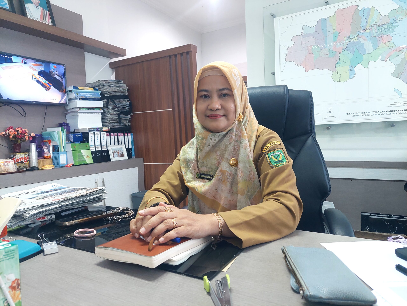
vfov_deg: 56.8
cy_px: 153
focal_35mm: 24
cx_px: 204
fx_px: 282
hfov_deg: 71.6
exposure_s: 1/50
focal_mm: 5.23
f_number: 1.8
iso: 500
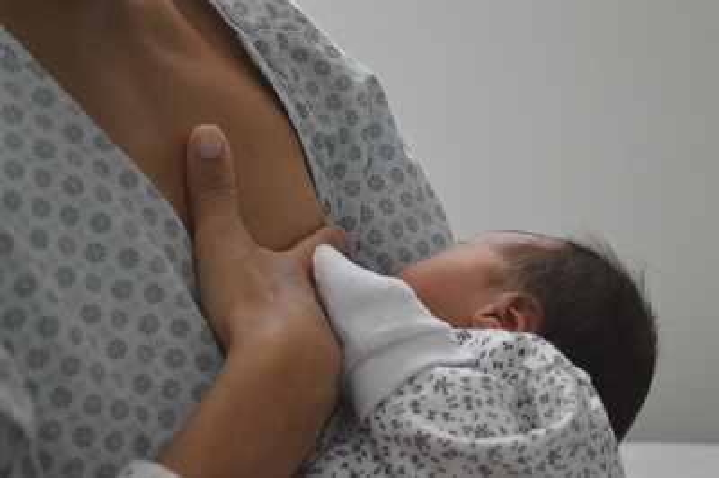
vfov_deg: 16.5
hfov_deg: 24.6
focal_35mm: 82
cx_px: 360
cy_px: 239
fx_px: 1646
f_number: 5.6
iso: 6400
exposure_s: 1/800
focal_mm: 55
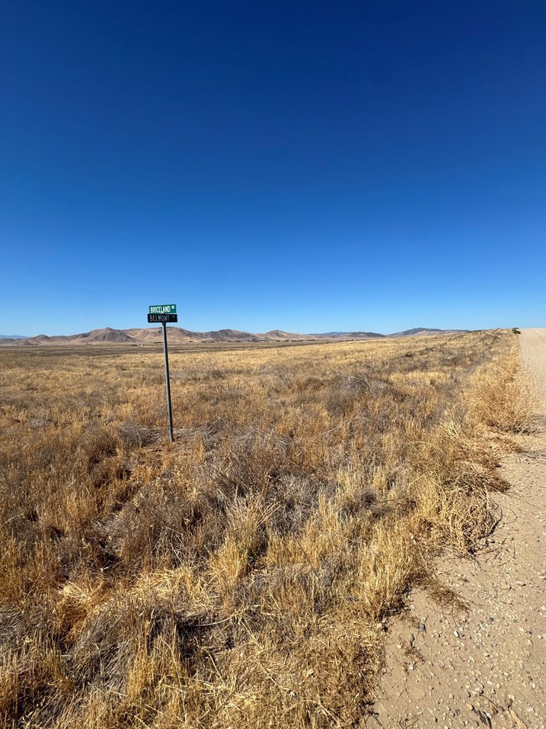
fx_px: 315
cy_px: 363
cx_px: 272
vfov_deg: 98.2
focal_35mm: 15
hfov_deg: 81.7
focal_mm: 2.22
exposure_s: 1/2494
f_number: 2.2
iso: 50
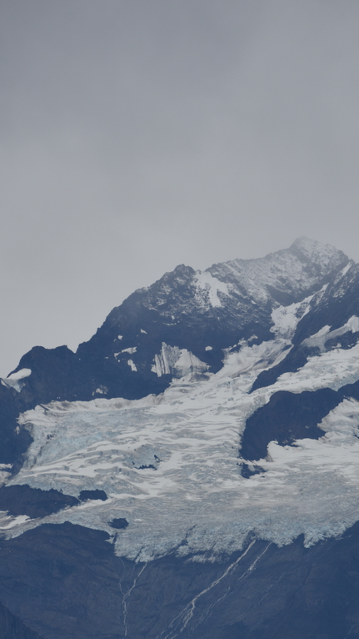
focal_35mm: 315
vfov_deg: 6.8
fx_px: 5330
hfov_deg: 3.9
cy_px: 456
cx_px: 248
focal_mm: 180
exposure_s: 1/400
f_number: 5.6
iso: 100
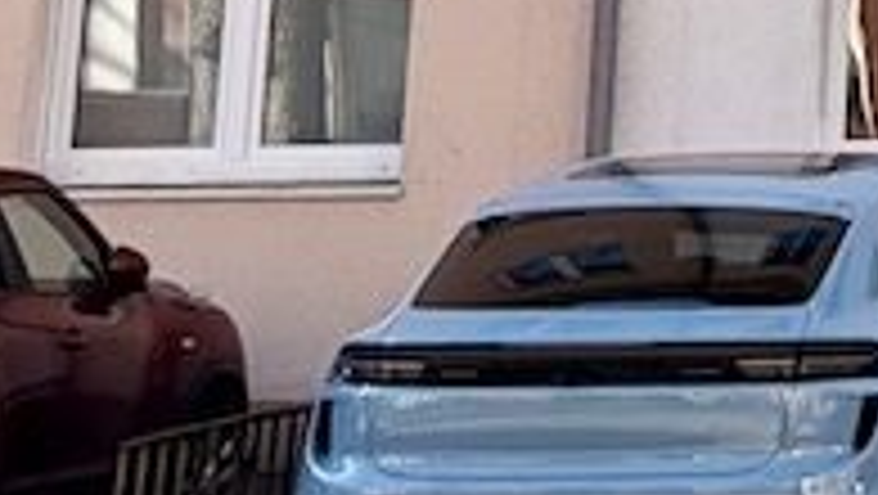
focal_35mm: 186
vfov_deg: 6.1
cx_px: 1918
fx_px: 4333
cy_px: -968
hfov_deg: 10.4
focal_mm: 5.96
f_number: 1.6
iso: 50
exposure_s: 1/1001
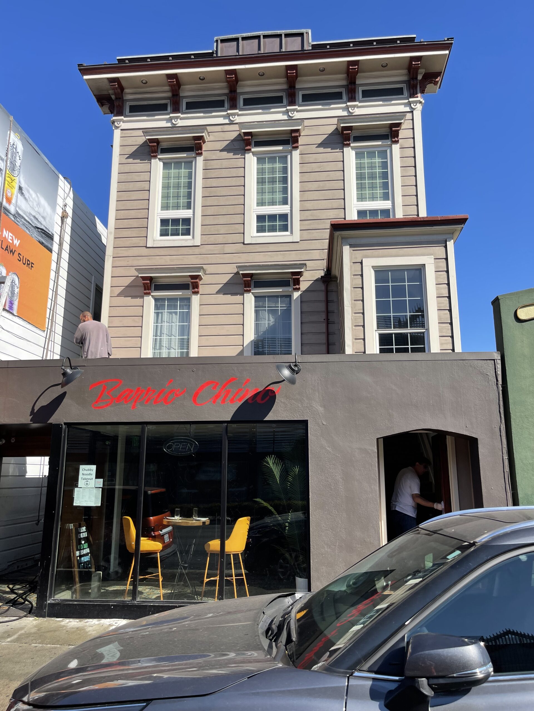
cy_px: 356
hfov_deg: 53.1
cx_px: 267
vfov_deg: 67.3
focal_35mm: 26
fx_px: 535
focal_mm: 5.1
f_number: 1.6
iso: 32
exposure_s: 1/2924
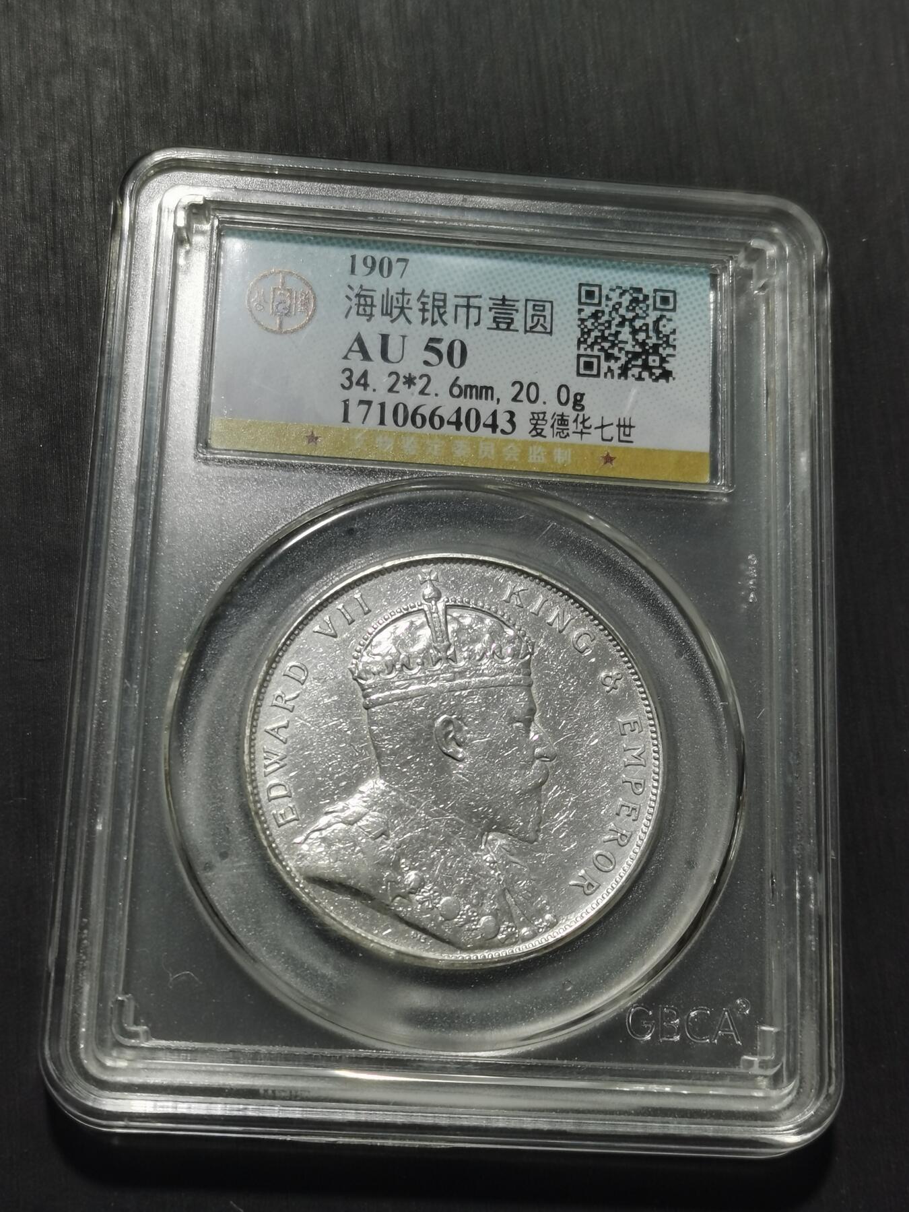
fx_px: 2136
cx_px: 454
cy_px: 606
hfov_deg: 24.0
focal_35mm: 61
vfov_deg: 31.7
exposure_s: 1/90
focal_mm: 5.58
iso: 50
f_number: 1.8
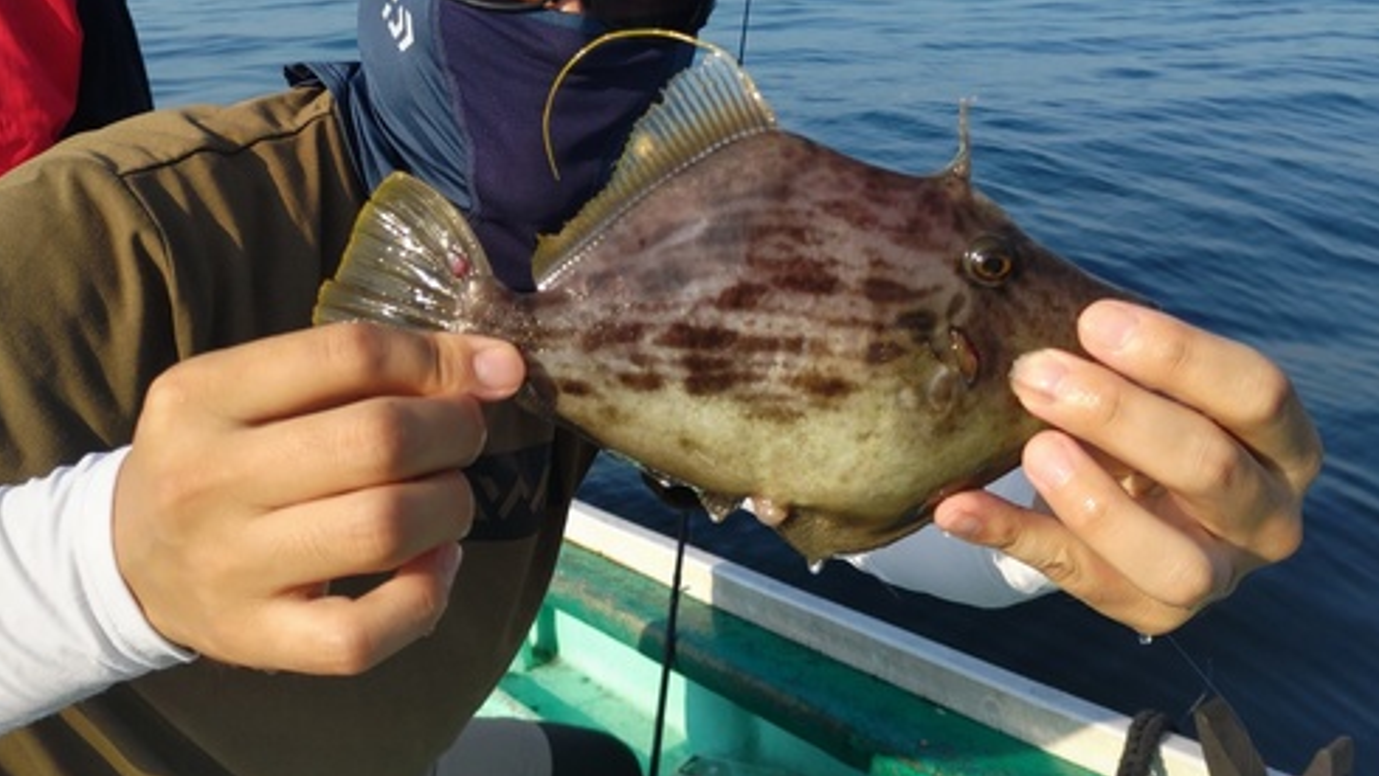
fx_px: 1353
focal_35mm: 37
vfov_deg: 31.5
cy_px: 200
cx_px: 628
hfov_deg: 53.9
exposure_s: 1/581
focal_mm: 4.8
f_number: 1.79
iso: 50
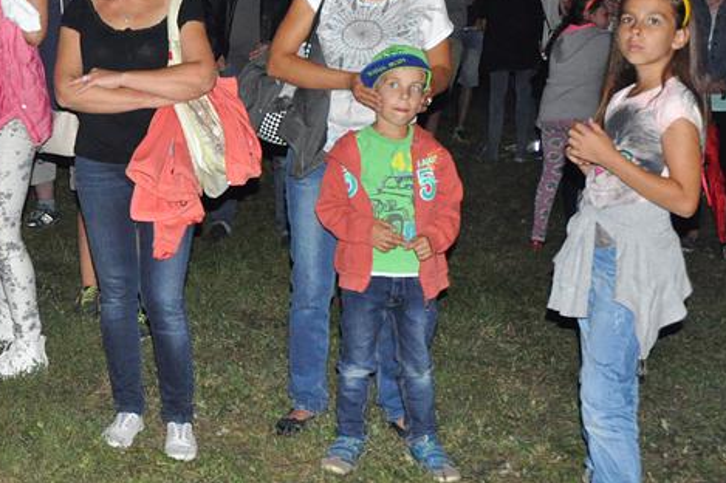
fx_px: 1368
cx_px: 90
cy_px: 179
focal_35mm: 68
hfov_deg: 28.7
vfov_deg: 20.0
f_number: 5.6
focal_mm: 25
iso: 3200
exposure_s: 1/60
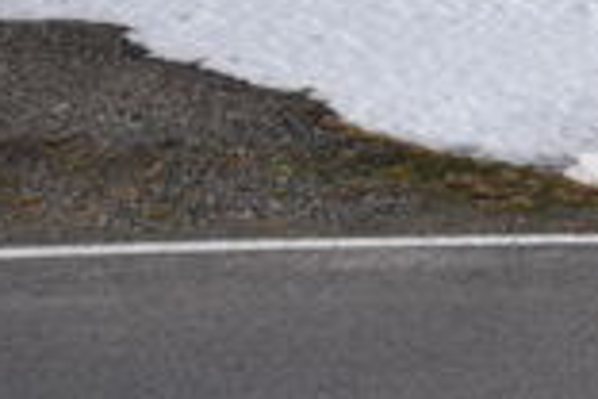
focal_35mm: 337
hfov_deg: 6.0
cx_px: 1208
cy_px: 758
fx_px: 5598
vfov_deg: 4.0
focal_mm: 55
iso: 400
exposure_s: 1/1600
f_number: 5.6
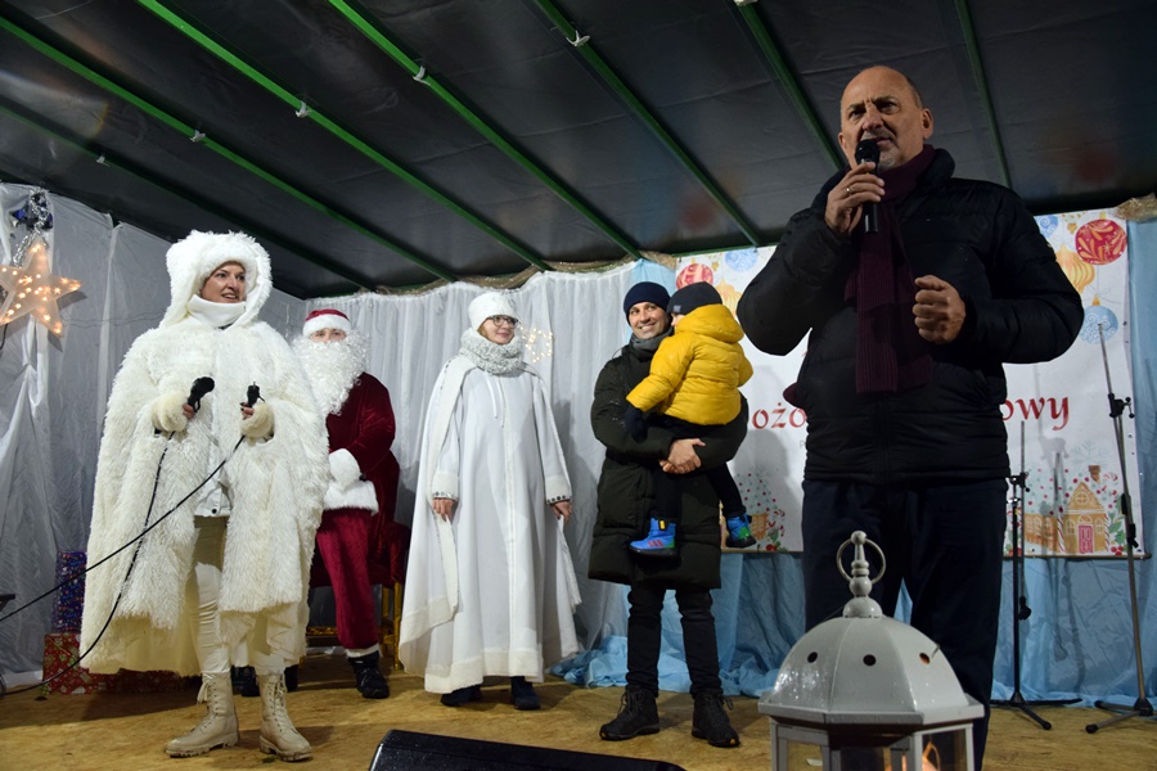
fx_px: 1061
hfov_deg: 57.2
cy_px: 386
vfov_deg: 40.0
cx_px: 578
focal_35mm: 33
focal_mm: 22
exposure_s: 1/100
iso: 900
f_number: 3.8
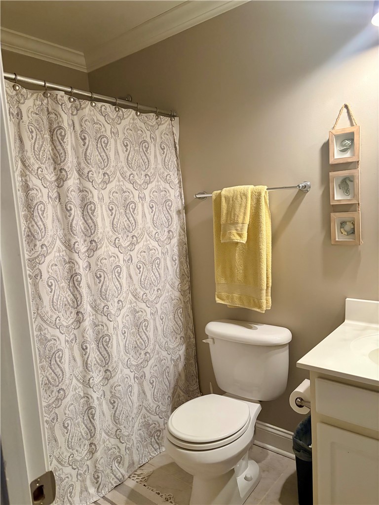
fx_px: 380
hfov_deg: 53.1
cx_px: 190
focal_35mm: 26
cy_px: 252
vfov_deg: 67.3
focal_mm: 5.96
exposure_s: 1/60
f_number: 1.6
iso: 320
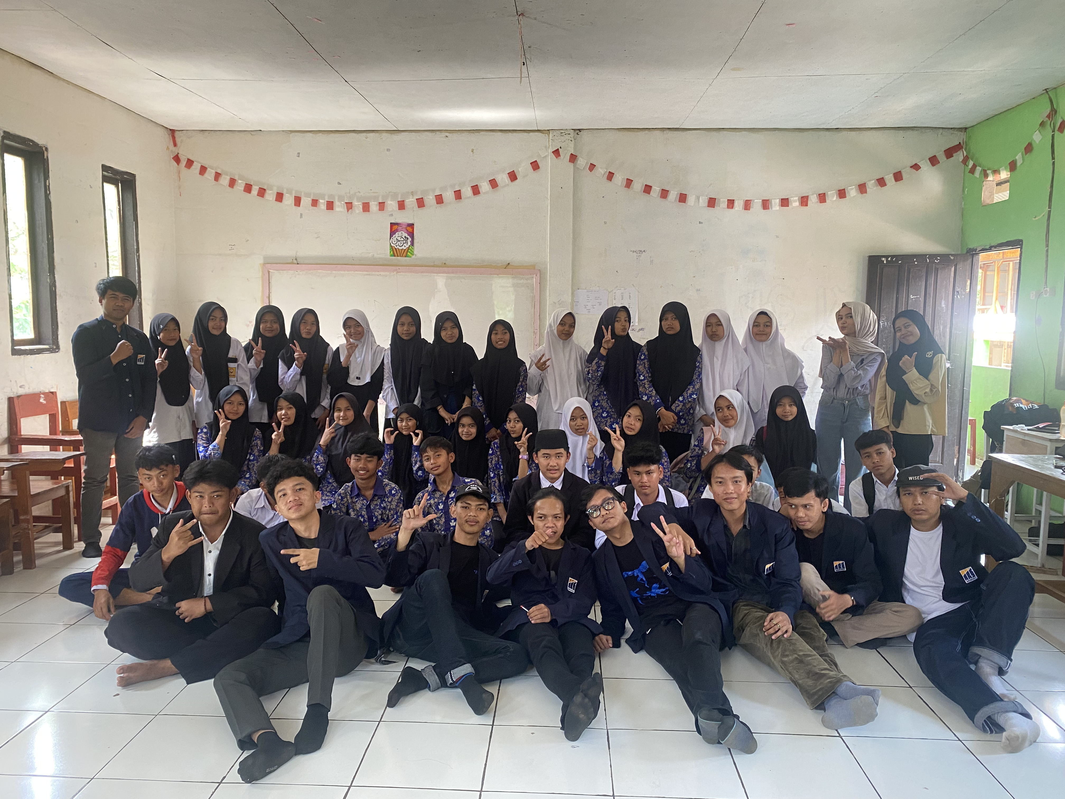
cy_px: 400
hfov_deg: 67.3
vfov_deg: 53.1
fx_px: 800
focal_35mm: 26
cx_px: 532
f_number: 1.8
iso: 125
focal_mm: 4.25
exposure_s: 1/74
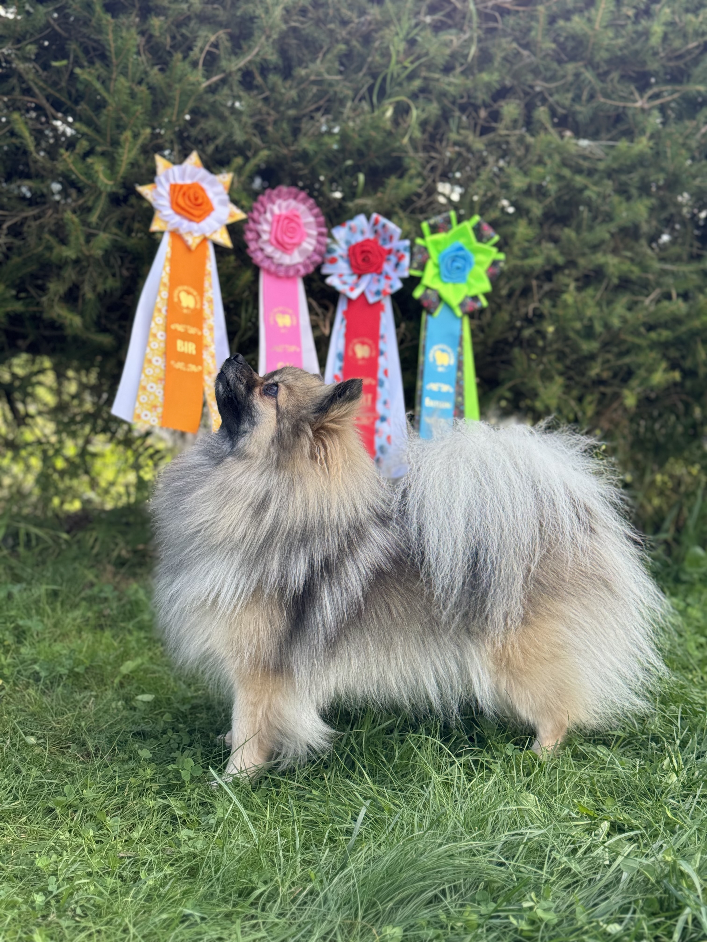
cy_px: 471
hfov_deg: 30.3
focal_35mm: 48
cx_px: 354
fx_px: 1307
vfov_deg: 39.7
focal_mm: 6.86
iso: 64
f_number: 1.78
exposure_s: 1/645
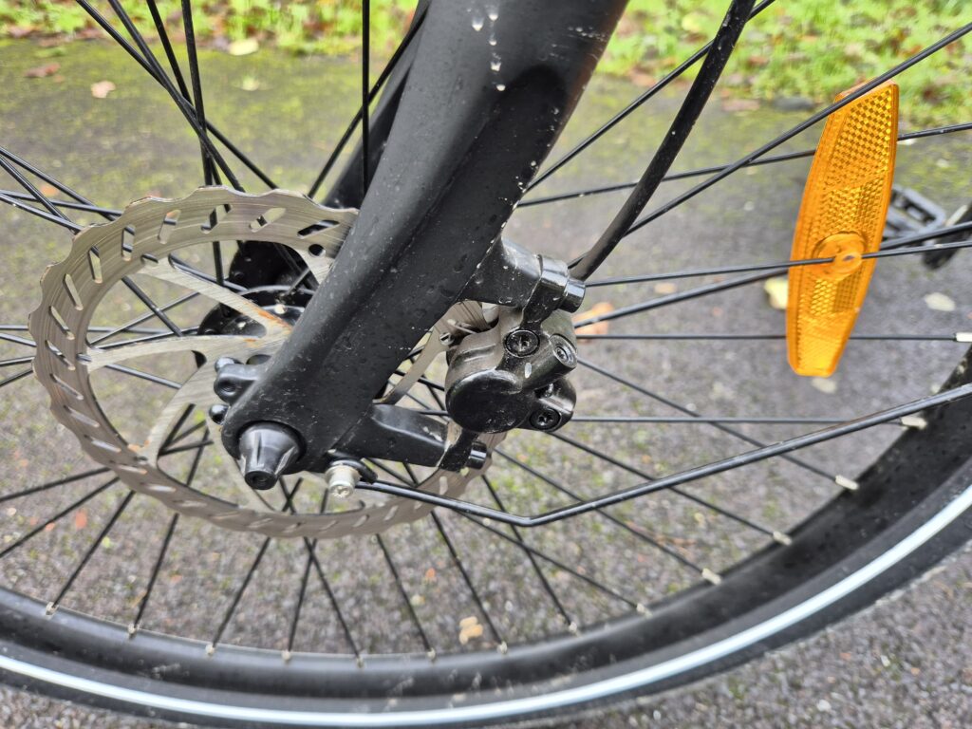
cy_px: 364
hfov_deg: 73.9
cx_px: 486
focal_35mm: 23
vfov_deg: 58.9
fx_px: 646
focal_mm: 5.4
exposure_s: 1/180
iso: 100
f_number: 1.8
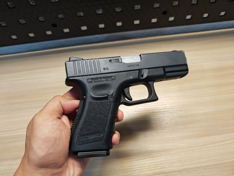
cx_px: 117
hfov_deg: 71.6
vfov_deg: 56.8
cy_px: 88
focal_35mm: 24
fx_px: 162
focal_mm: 6.83
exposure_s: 1/100
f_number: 2
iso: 160
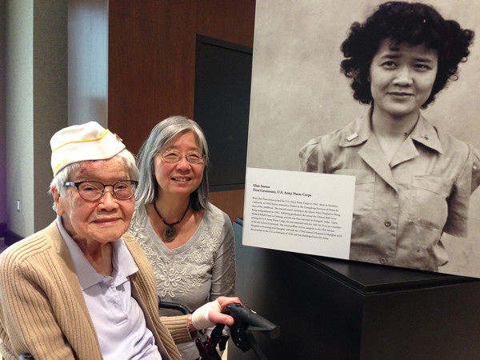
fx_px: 458
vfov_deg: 42.9
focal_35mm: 33
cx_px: 240
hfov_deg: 55.4
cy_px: 180
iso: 160
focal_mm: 4.12
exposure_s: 1/20
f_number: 2.4
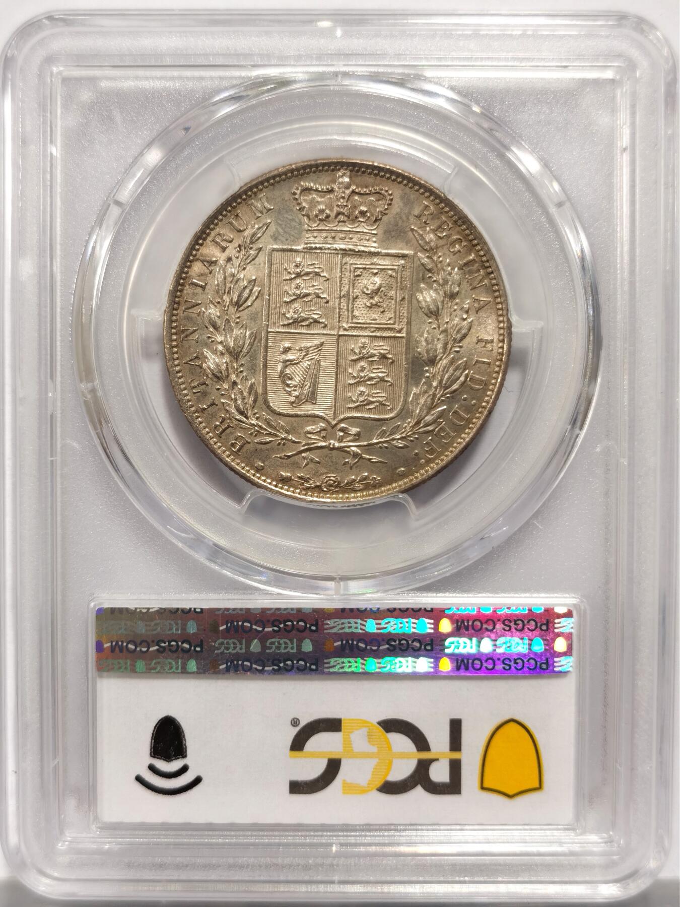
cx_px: 340
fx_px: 1414
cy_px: 454
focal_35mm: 54
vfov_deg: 35.5
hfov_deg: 27.0
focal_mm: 5.56
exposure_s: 1/100
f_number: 16
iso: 100
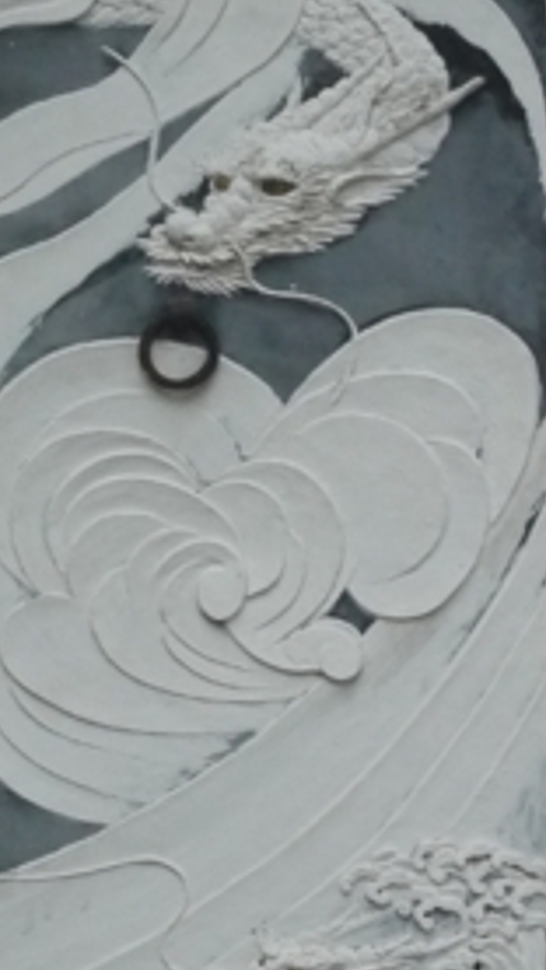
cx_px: 178
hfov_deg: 9.6
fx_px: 3240
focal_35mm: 126
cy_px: 399
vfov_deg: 17.0
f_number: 7.1
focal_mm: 20
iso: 800
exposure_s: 1/125
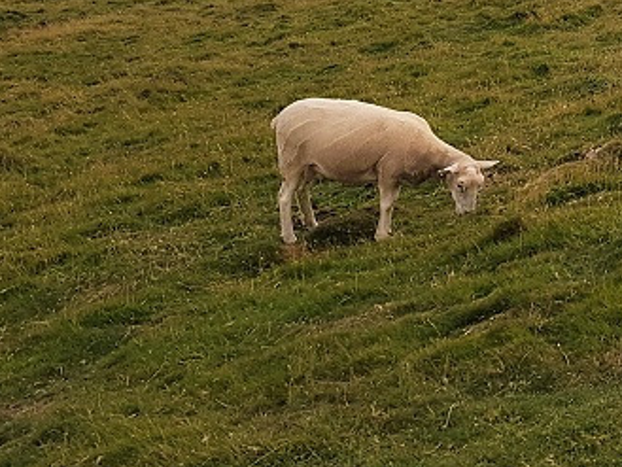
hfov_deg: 23.0
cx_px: 715
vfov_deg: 18.3
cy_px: 25
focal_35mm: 79
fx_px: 1420
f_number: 1.7
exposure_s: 1/996
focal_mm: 4.2
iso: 40
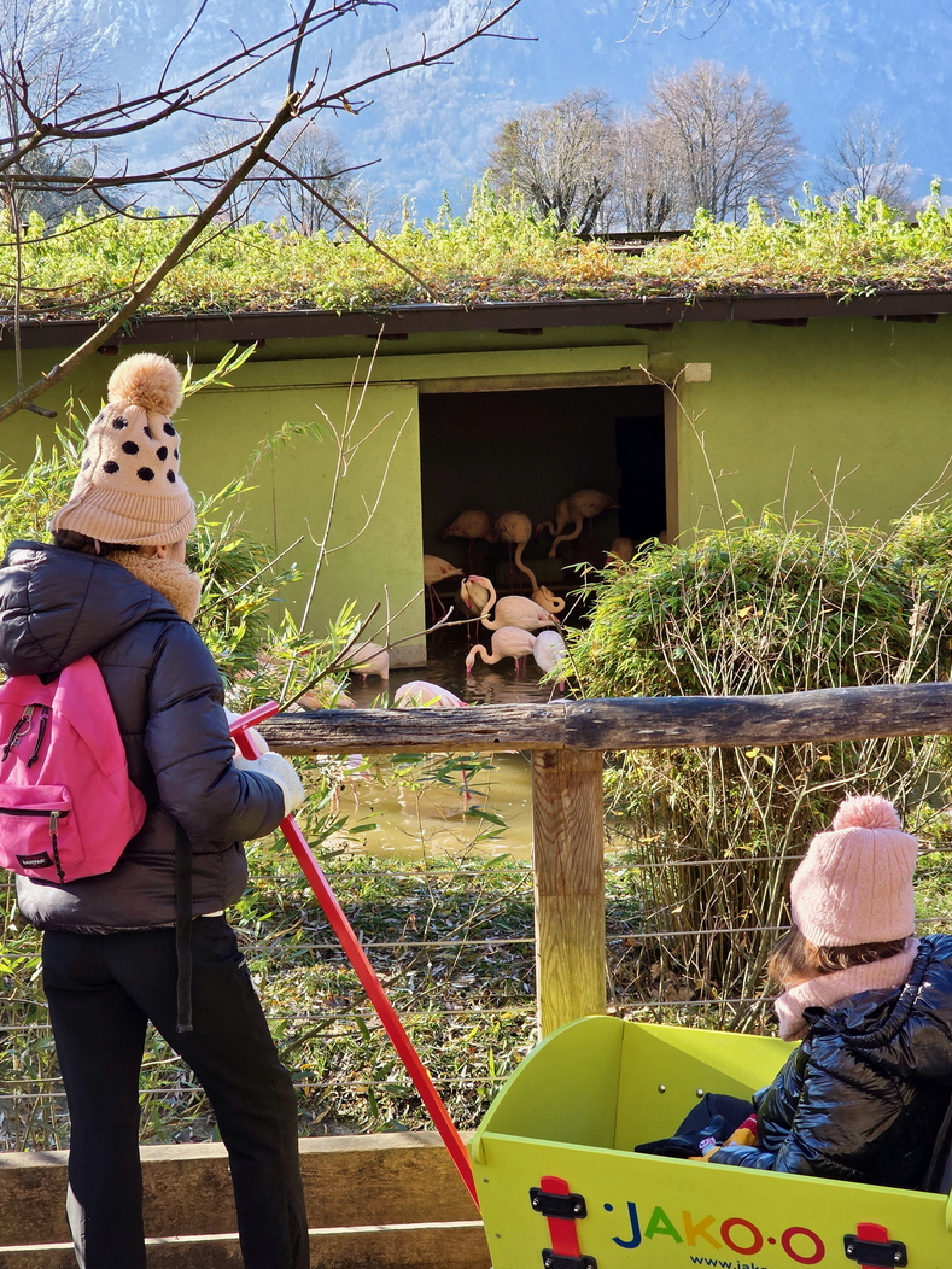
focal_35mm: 70
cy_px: 639
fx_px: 2567
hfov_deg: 21.0
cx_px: 480
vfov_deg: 27.8
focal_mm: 7.9
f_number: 2.4
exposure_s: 1/293
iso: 50
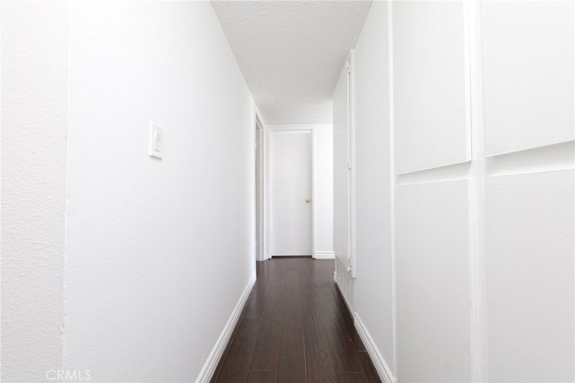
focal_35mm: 14
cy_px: 192
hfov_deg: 104.3
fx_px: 224
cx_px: 288
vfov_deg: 81.2
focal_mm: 14
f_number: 8
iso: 400
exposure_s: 1/5
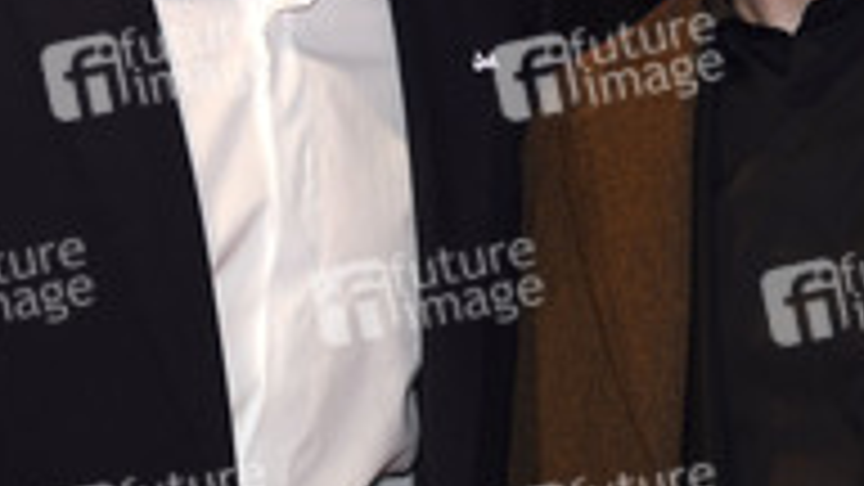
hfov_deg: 7.8
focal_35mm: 275
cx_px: 488
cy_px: -45
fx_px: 6300
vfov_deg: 4.4
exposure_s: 1/640
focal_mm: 112
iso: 800
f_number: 3.5
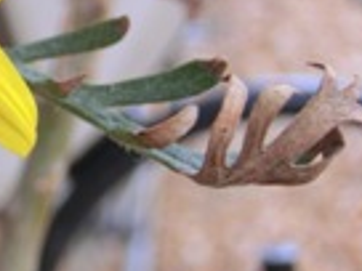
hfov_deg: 9.3
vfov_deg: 7.2
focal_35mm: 207
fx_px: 2165
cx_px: -152
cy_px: 74
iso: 100
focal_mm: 11.1
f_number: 4.6
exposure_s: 1/60
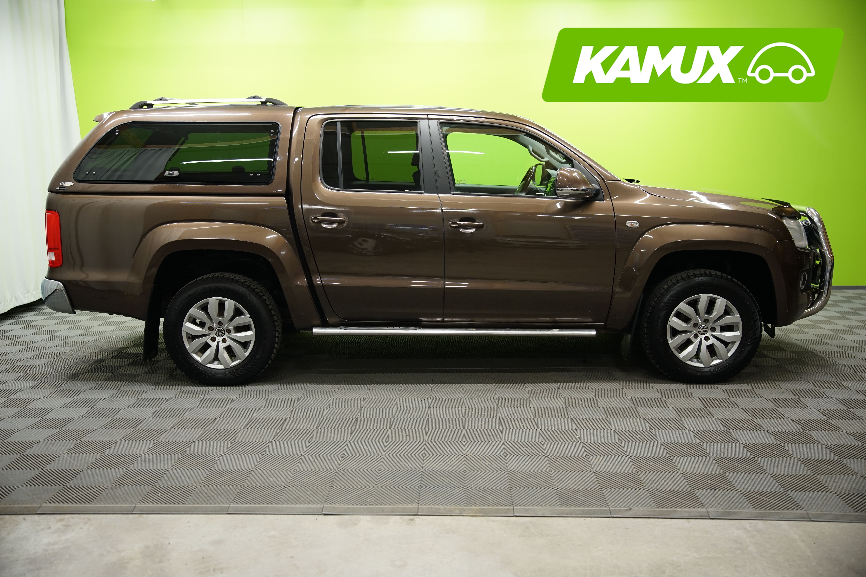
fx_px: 842
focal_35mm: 35
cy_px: 288
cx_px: 433
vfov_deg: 37.9
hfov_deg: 54.4
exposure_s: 1/40
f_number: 3.2
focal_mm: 35
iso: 640
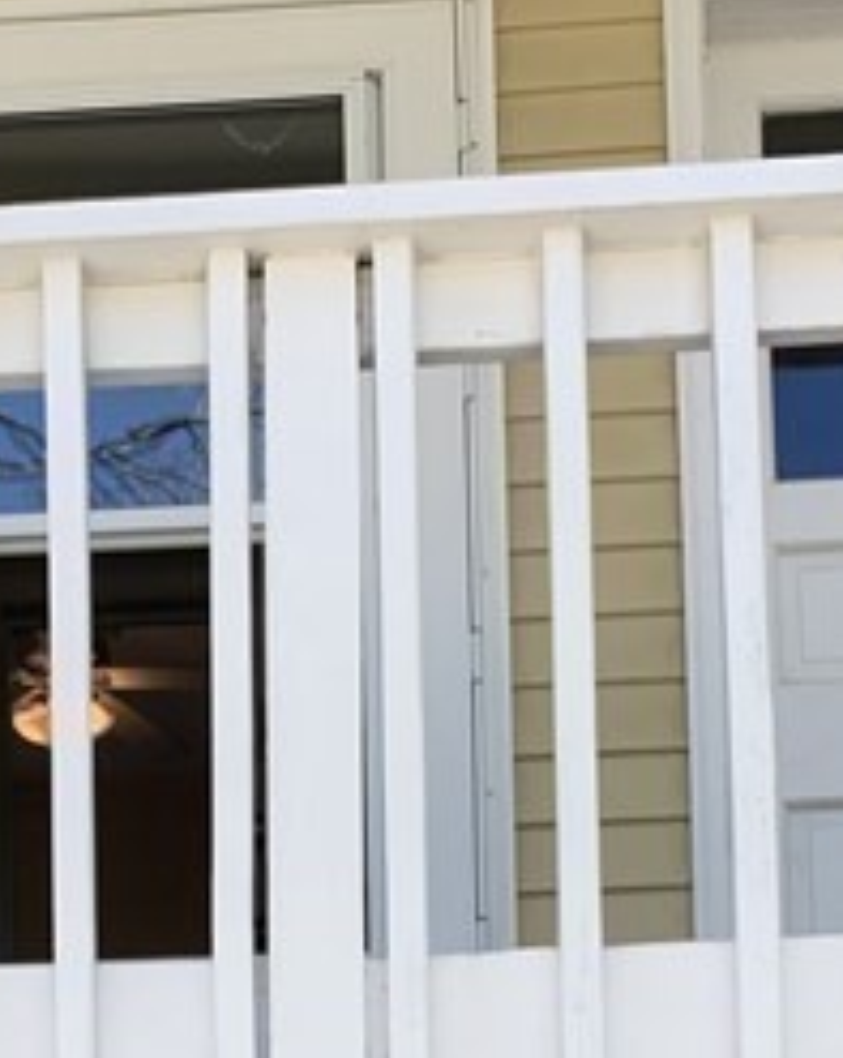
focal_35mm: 79
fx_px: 2468
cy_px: 1414
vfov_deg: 21.6
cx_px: 150
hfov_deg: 19.2
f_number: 1.8
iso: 25
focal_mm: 4.25
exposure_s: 1/428
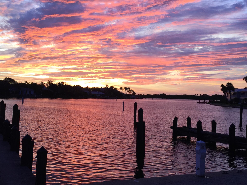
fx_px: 321
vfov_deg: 32.2
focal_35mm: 45
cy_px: 84
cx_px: 123
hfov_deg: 42.1
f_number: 2.2
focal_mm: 4.15
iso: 32
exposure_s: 1/60
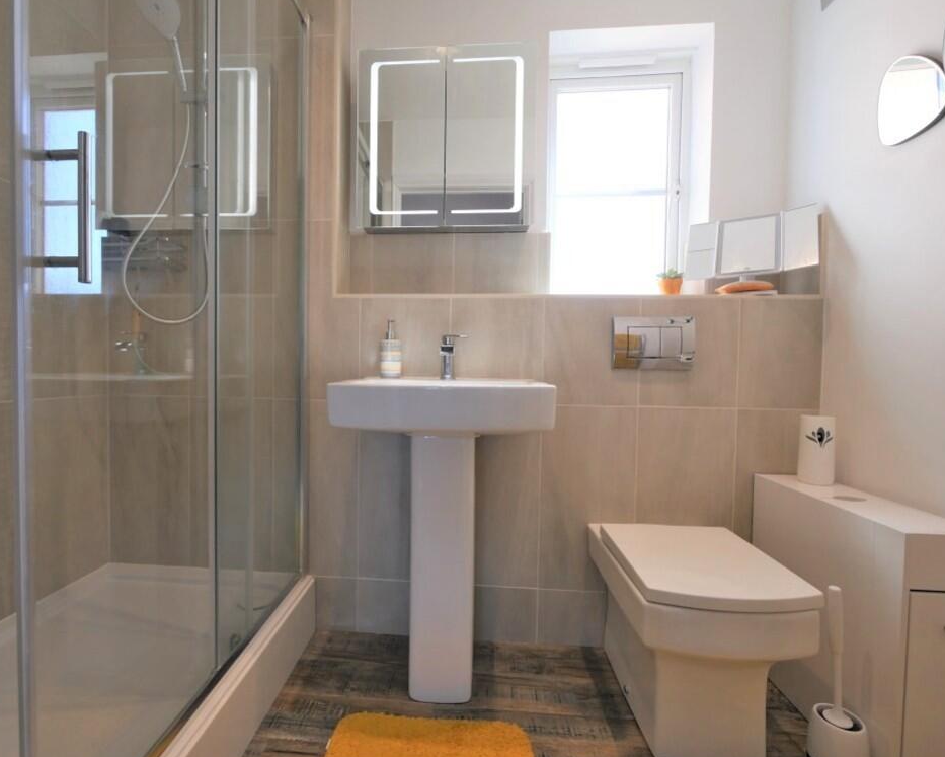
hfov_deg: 96.6
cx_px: 440
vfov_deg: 84.1
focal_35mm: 15
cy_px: 380
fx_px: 420
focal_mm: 7
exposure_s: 1/100
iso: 200
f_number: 4
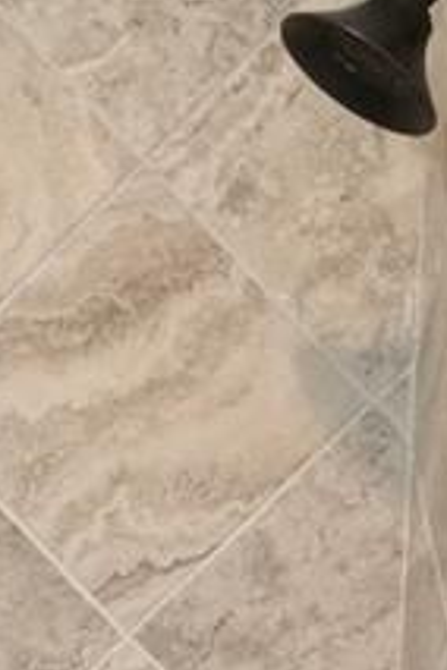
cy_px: 903
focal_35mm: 109
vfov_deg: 17.4
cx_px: -239
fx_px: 2030
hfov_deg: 12.0
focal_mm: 4.15
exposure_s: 1/15
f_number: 2.2
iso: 40
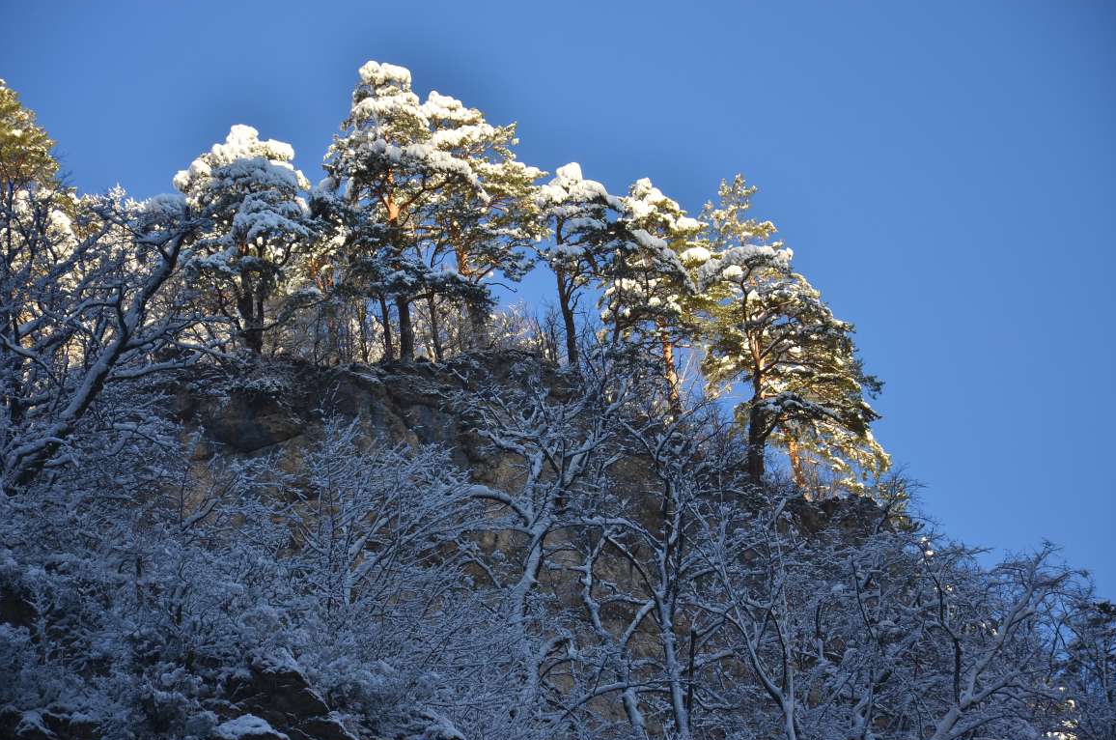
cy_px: 376
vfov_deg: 8.4
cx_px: 547
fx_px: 5059
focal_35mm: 164
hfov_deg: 12.6
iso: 100
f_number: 6.3
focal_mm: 105
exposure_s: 1/250
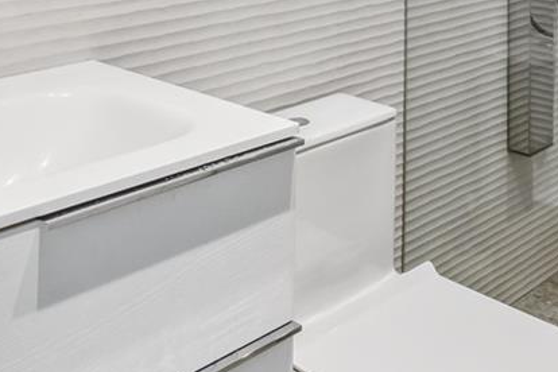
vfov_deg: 20.9
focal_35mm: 58
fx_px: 899
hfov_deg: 33.6
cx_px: 434
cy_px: -132
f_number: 9
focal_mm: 10
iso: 400
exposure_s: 1/10
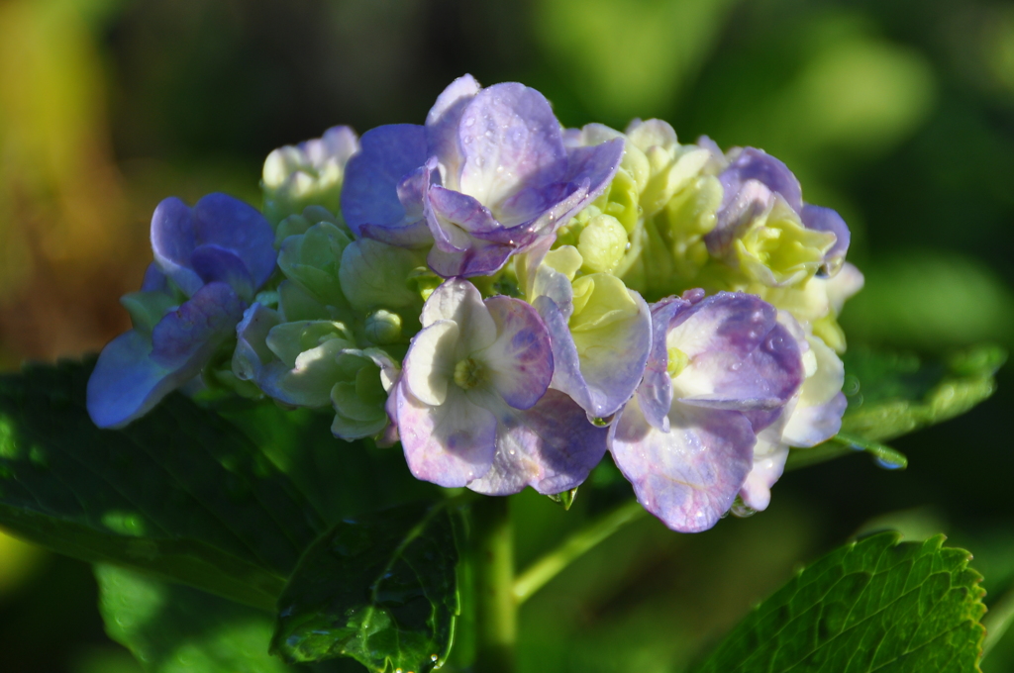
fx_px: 8439
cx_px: 507
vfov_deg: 4.6
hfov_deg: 6.9
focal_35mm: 300
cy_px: 336
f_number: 6.3
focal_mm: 200
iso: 200
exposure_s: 1/250
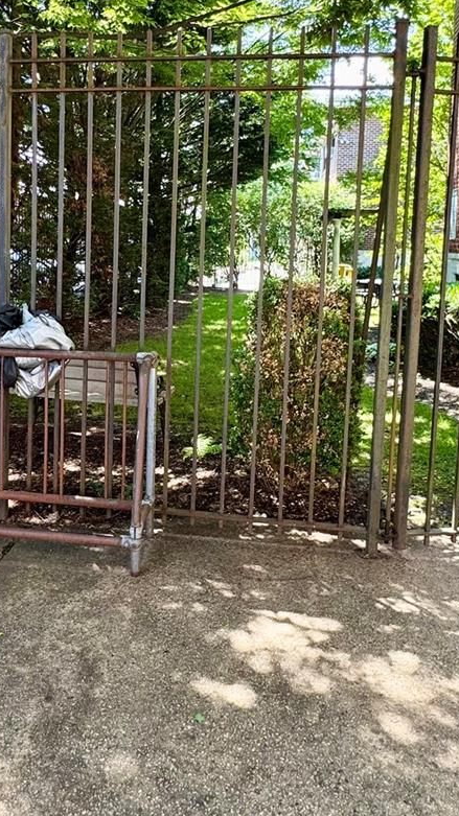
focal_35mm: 30
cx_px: 171
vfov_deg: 63.3
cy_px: 299
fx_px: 649
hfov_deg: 38.7
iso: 80
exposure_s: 1/99
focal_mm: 2.22
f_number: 2.2
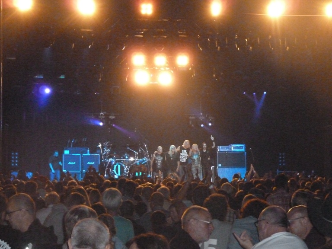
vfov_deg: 15.4
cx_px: 166
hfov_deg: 20.4
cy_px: 124
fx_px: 921
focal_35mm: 96
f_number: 4.3
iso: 1600
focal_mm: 15.8
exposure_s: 1/80
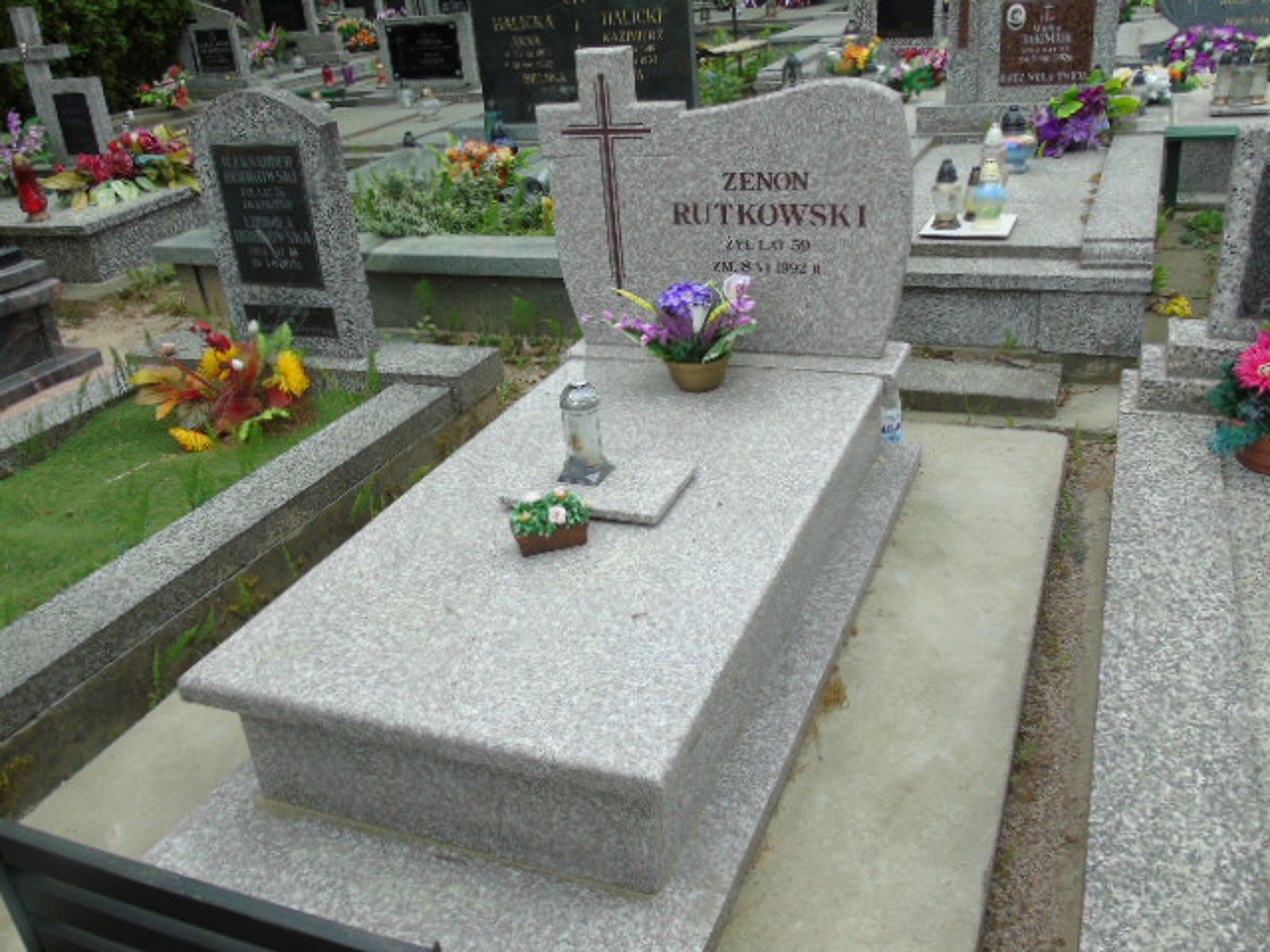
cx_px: 635
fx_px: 1064
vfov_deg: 48.2
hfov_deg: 61.7
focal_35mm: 29
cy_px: 476
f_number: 3.6
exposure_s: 1/250
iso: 80
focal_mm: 5.2
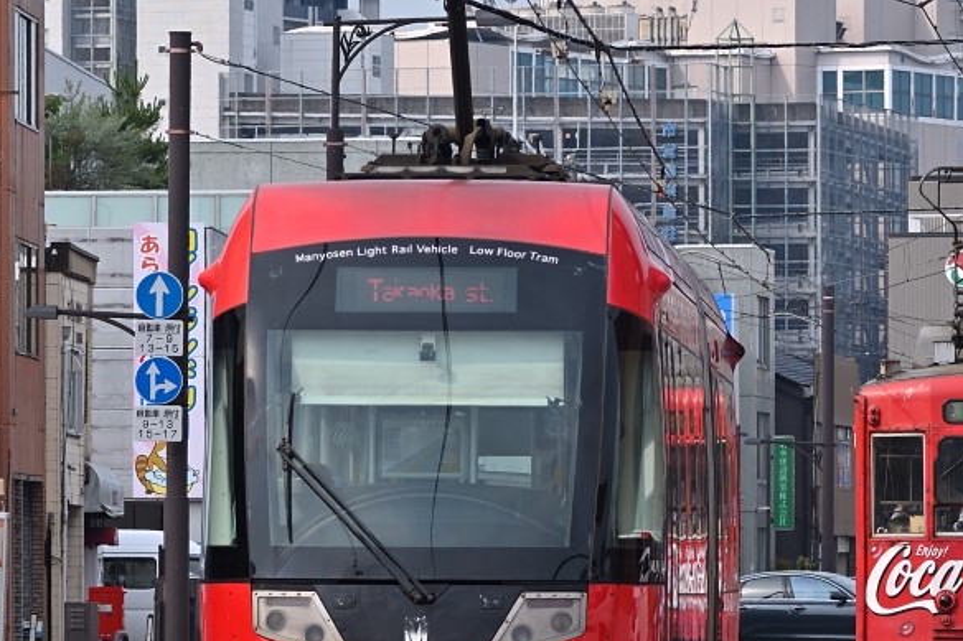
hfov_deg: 5.8
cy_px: 250
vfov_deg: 3.9
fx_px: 9493
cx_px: 678
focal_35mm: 355
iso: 100
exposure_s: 1/640
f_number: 7.1
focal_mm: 90
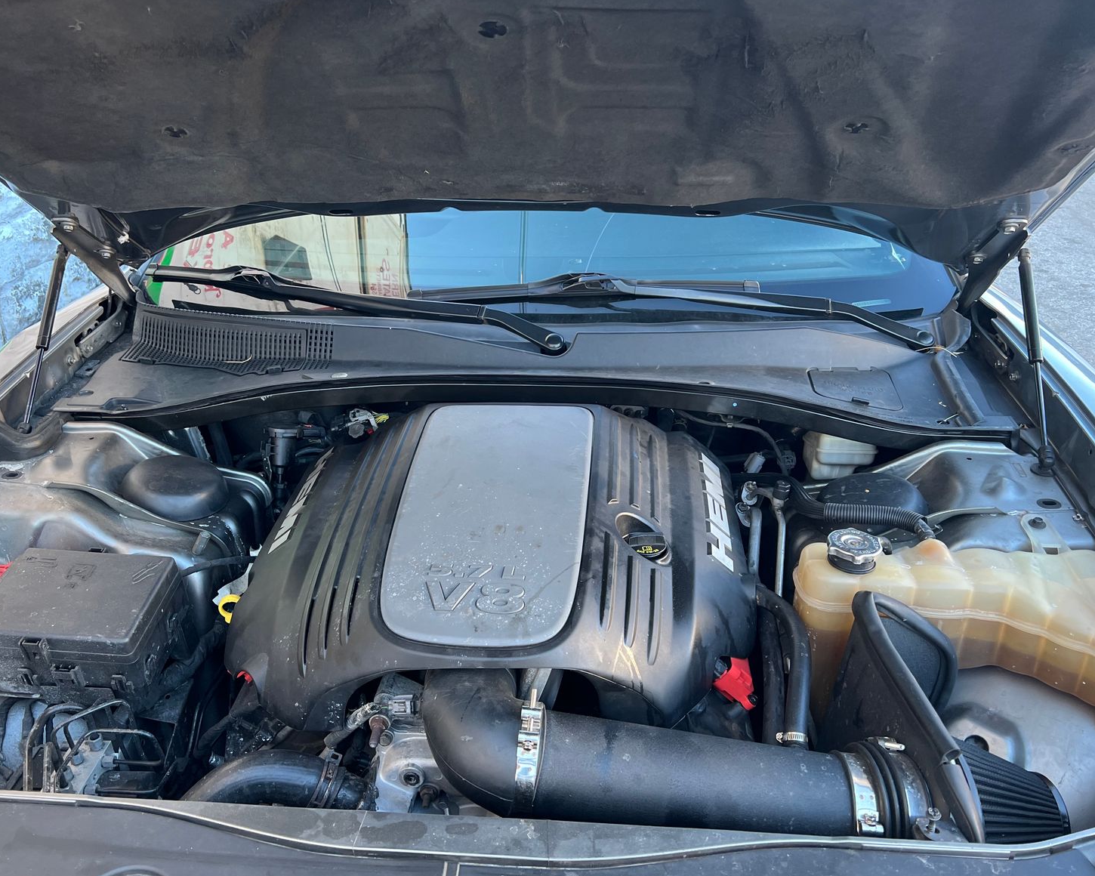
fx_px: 907
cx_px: 515
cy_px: 434
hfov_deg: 62.2
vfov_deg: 51.5
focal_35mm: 28
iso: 125
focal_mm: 5.7
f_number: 1.5
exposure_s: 1/121
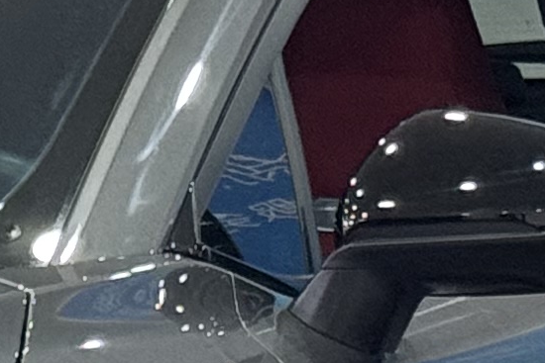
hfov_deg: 5.5
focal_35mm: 366
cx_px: -518
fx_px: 5542
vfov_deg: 3.7
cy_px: 786
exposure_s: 1/40
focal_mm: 6.76
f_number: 1.78
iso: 320
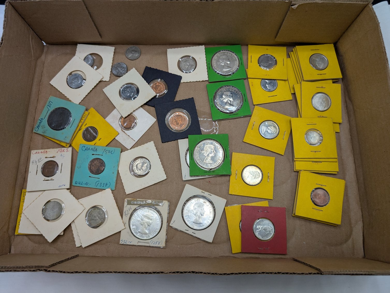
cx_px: 195
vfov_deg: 56.9
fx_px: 271
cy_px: 146
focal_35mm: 24
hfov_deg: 71.5
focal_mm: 6.9
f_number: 1.68
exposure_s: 1/571
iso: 22
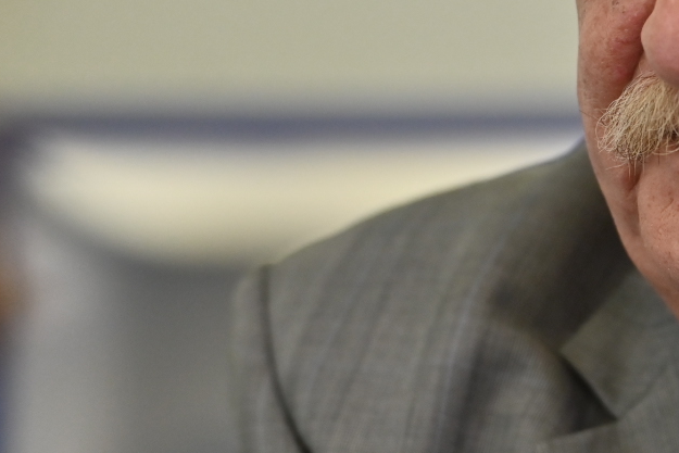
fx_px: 4207
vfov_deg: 6.1
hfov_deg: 9.1
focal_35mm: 223
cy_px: -4
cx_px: 809
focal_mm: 86
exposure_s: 1/200
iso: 1250
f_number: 2.8
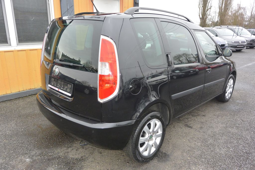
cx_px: 128
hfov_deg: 67.4
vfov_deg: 47.9
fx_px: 191
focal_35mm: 27
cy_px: 85
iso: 320
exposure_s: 1/250
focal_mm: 10
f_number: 3.5
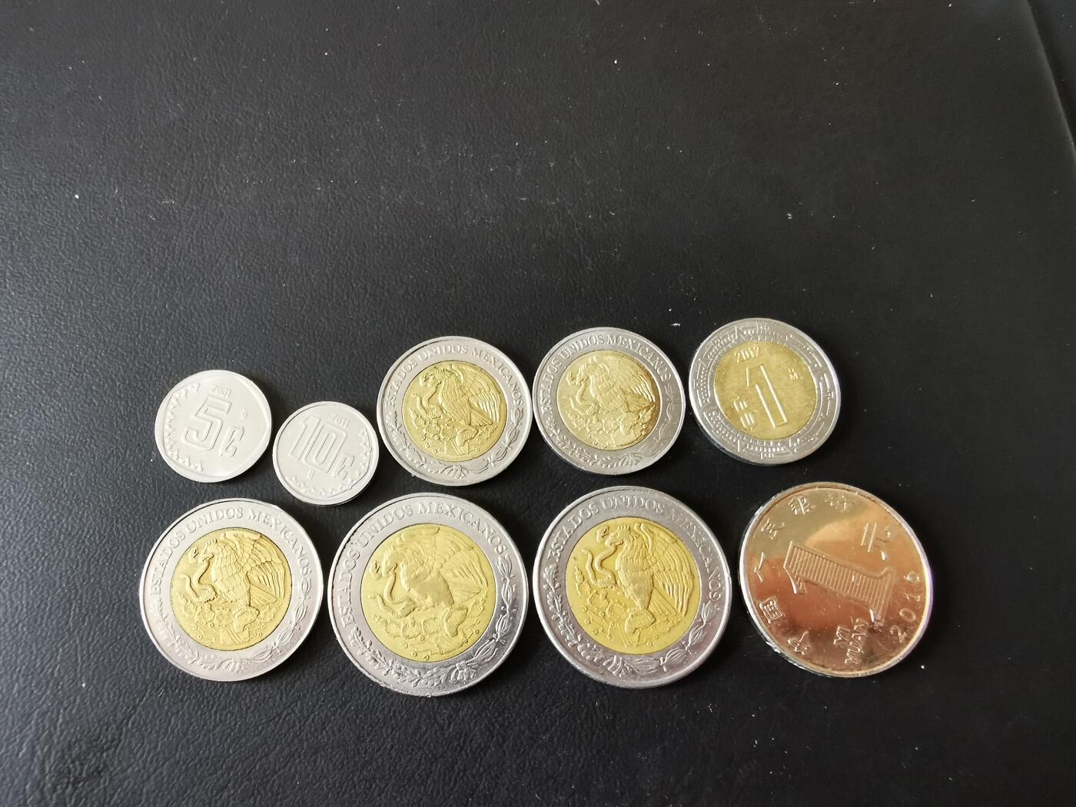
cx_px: 538
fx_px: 808
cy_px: 404
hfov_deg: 67.3
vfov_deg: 53.1
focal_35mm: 26
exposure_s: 1/33.3
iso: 250
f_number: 2.2
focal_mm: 2.35
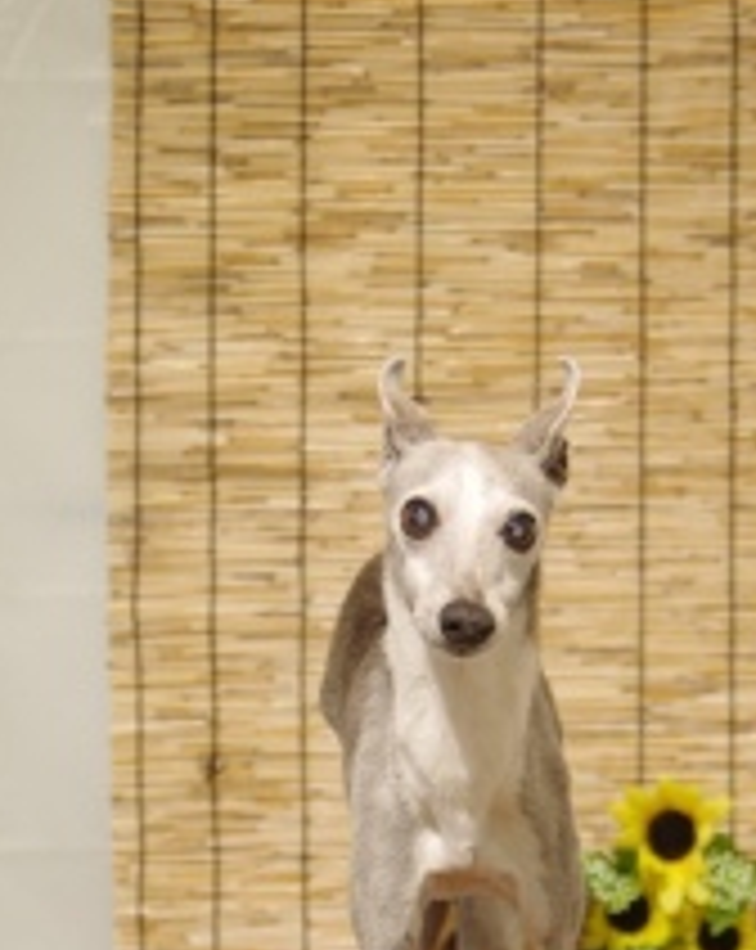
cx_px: 495
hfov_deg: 13.5
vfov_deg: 16.7
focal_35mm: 114
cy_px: 810
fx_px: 3198
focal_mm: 43
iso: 320
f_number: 2.8
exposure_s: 1/125
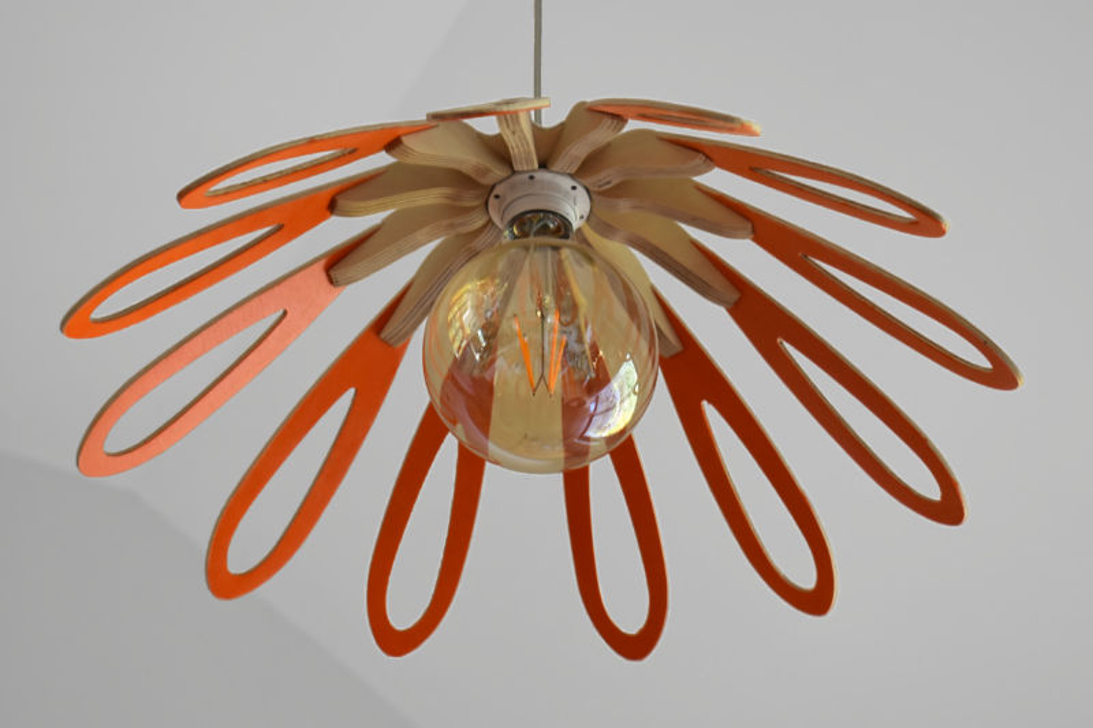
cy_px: 364
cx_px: 546
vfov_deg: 25.0
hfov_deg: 36.9
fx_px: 1639
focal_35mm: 54
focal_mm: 36
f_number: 4.8
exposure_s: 1/60
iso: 640
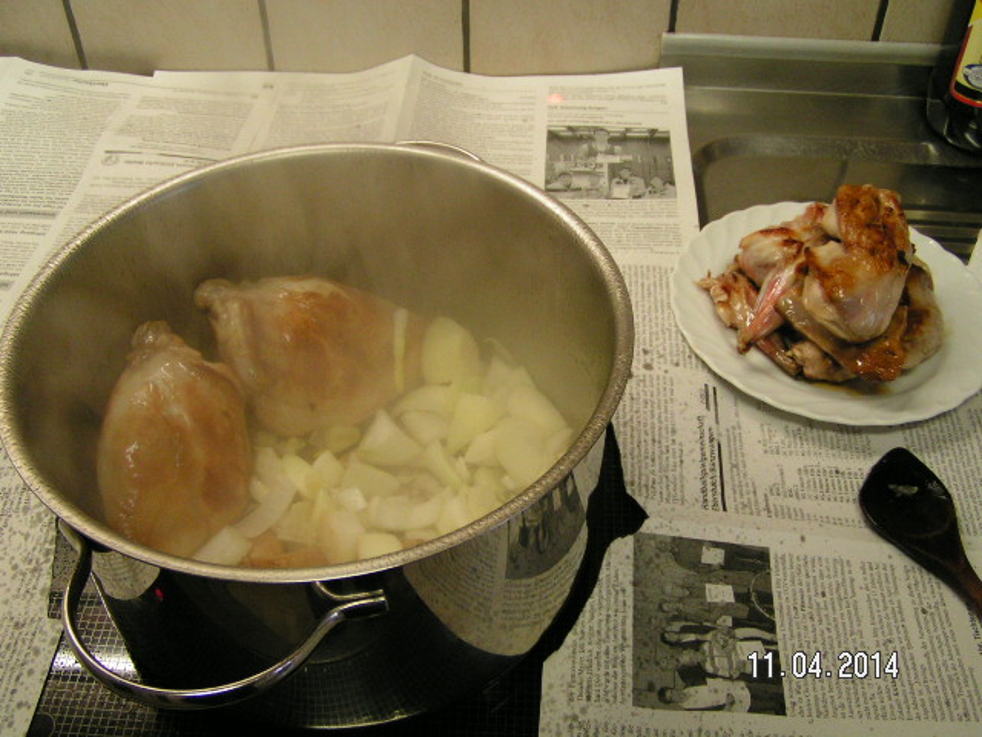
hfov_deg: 49.0
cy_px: 368
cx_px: 491
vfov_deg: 37.7
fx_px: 1078
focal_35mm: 38
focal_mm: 5.8
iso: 200
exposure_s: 1/30
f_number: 2.8
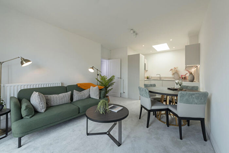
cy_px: 76
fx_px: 89
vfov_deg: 81.2
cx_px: 114
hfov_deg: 104.2
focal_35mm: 14
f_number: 8
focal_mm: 14
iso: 64
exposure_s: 1/10
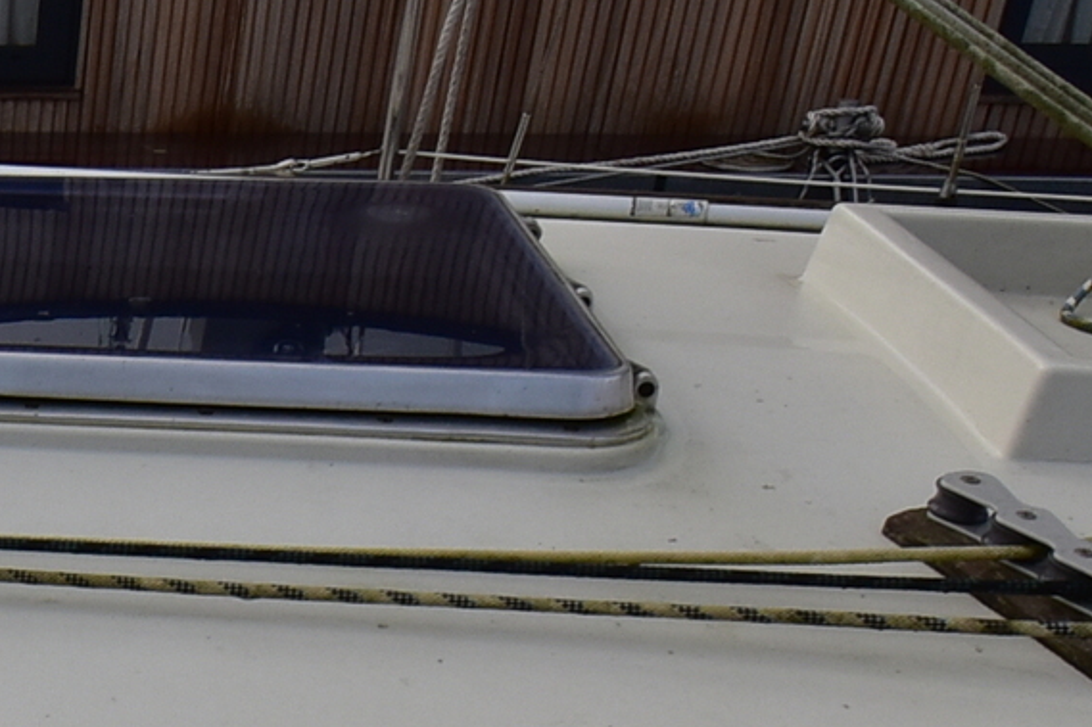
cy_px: 841
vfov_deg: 19.5
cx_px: -499
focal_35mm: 66
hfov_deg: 24.5
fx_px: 2001
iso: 400
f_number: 10
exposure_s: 1/250
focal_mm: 10
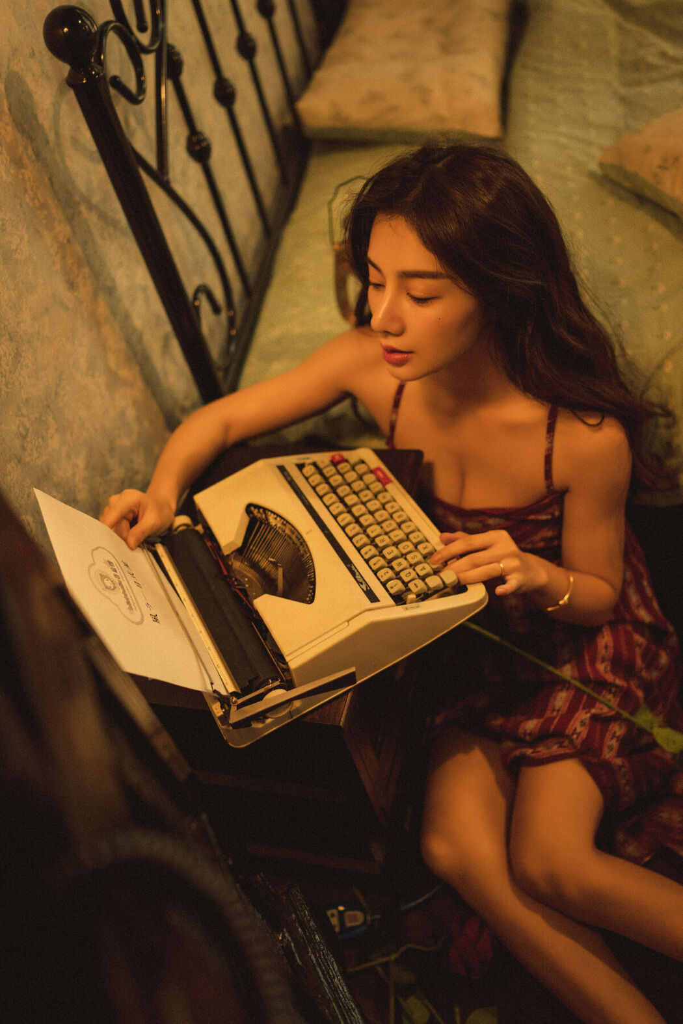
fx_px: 996
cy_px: 512
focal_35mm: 35
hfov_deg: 37.9
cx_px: 342
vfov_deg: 54.4
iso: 2000
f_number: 2
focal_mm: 35
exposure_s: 1/40
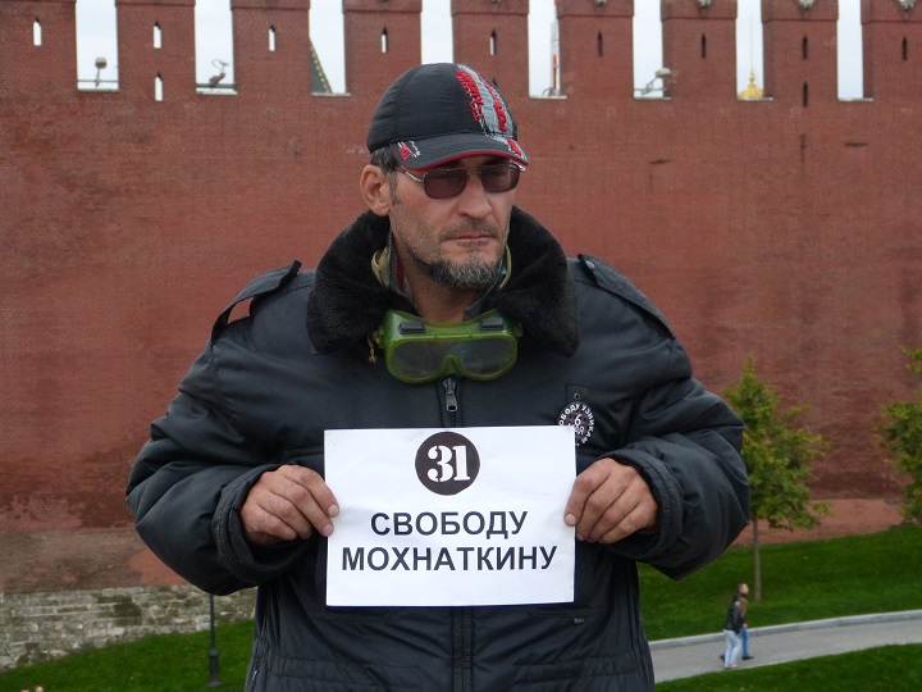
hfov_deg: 25.0
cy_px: 346
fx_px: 2078
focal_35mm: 78
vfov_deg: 18.9
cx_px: 461
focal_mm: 14.1
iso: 400
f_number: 3.3
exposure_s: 1/60
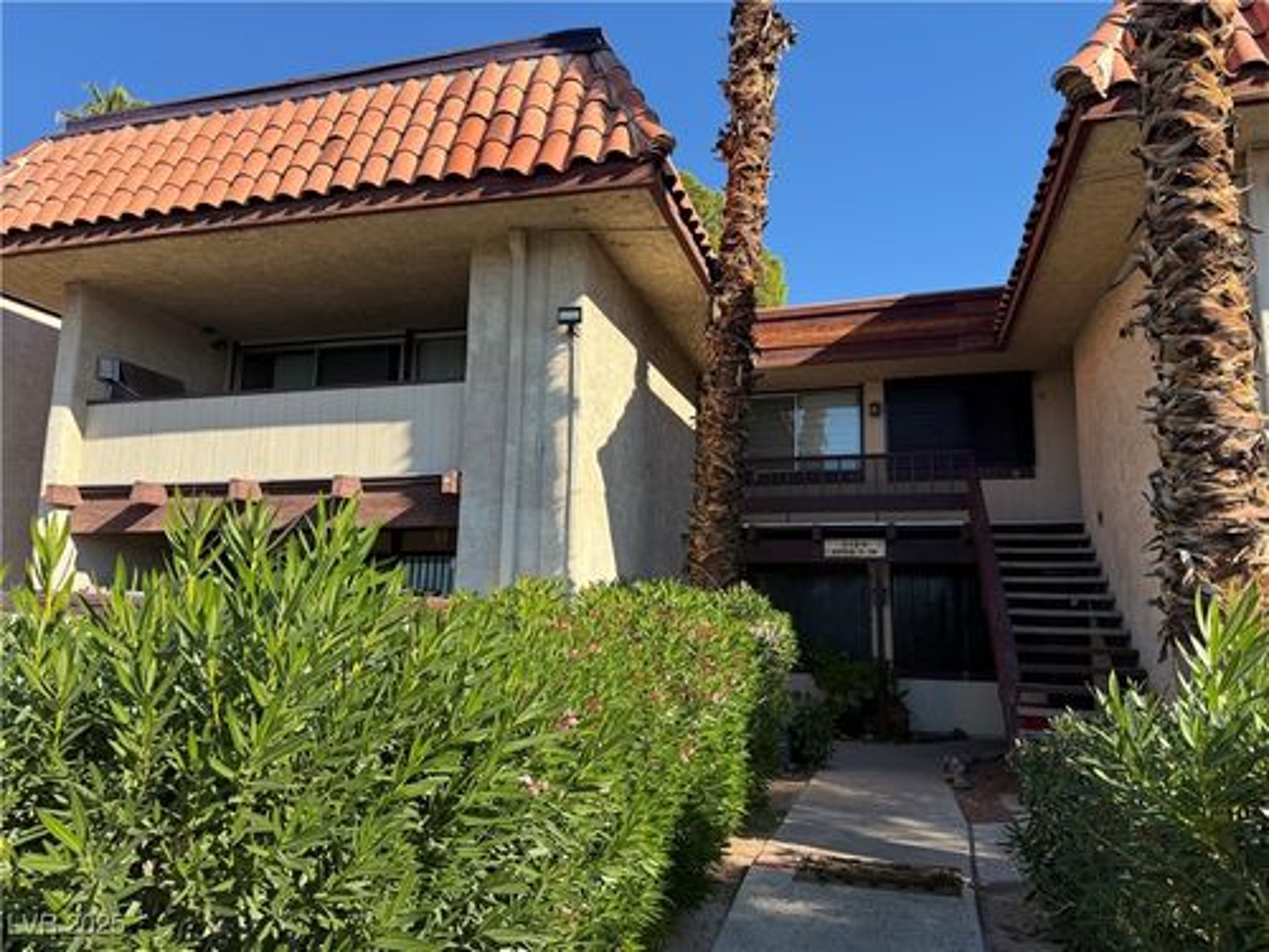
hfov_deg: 71.6
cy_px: 476
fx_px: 880
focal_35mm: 24
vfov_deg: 56.8
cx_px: 634
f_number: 1.78
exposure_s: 1/2110
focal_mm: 6.76
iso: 80
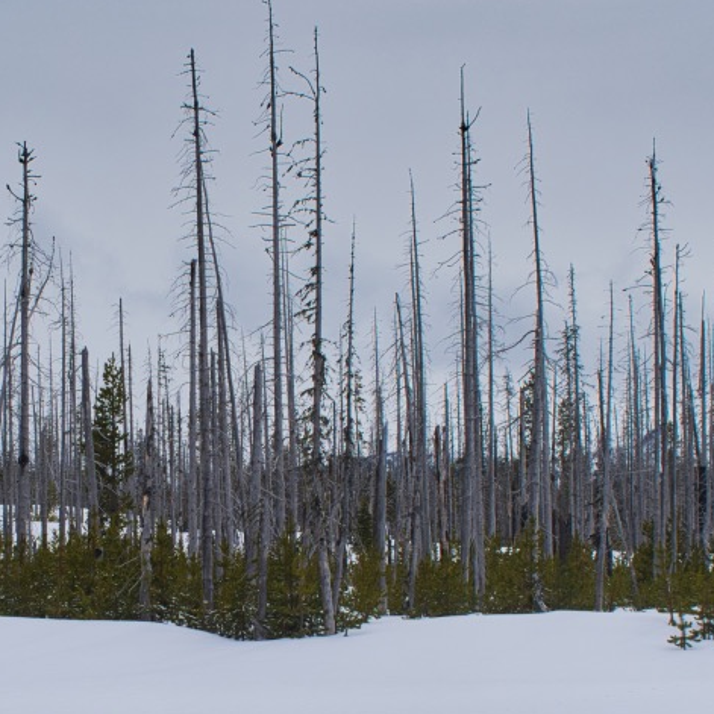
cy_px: 506
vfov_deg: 16.7
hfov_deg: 16.6
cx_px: 130
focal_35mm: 104
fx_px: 2427
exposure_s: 1/500
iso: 220
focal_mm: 32
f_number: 11
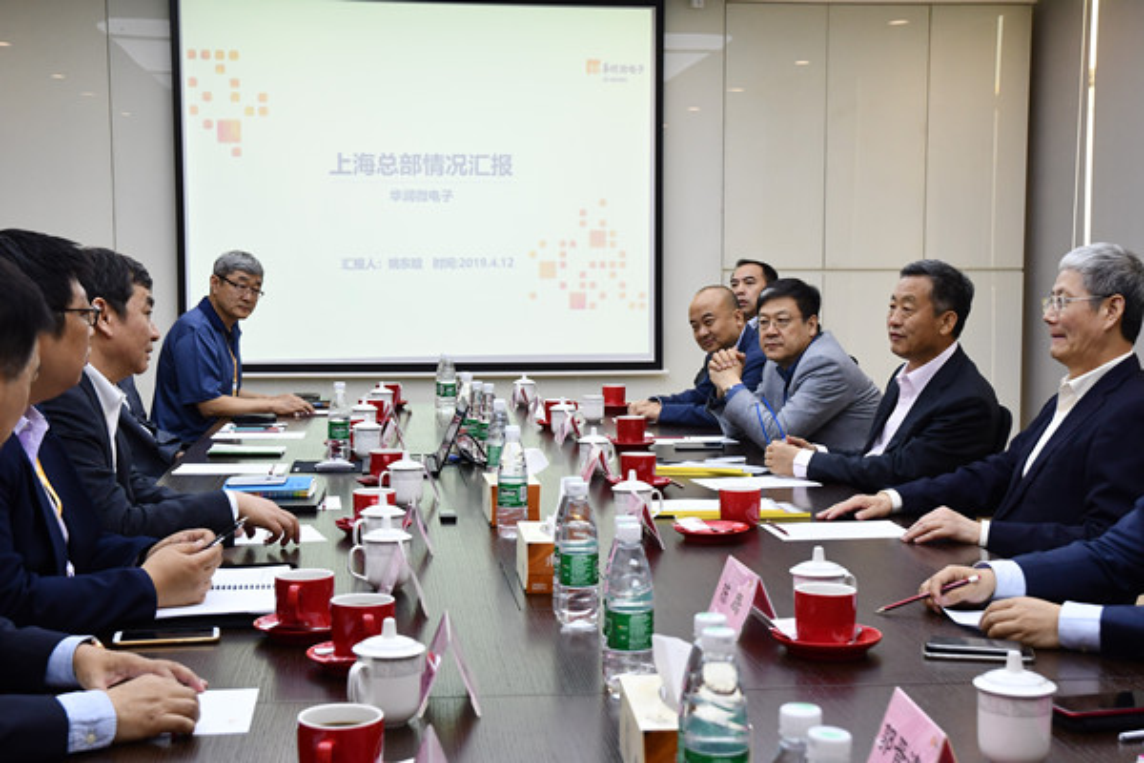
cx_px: 572
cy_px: 382
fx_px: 1621
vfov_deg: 26.5
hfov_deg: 38.9
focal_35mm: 51
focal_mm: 34
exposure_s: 1/160
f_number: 6.3
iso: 1000
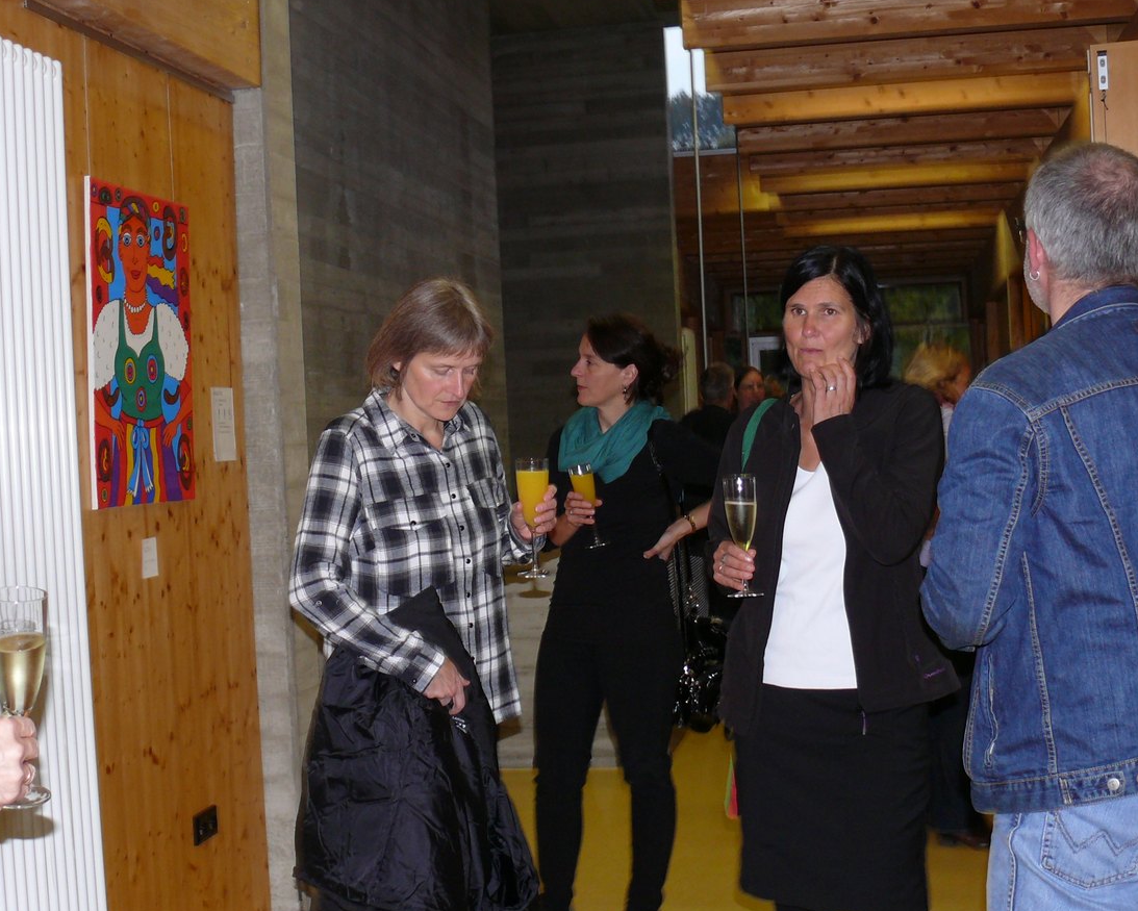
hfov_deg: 37.2
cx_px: 474
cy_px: 515
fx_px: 1684
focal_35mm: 50
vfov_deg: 30.2
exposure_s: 1/30
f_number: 2.8
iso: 125
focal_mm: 7.4
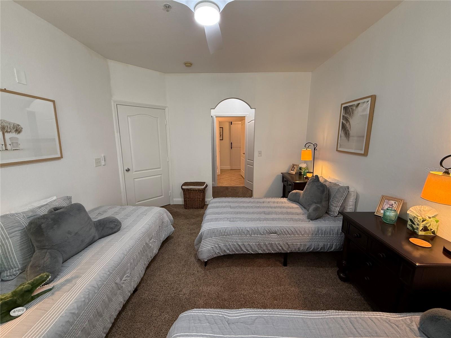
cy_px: 169
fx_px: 182
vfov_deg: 85.7
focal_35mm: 14
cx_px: 226
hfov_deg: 102.1
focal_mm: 2.22
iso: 250
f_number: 2.2
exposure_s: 1/120
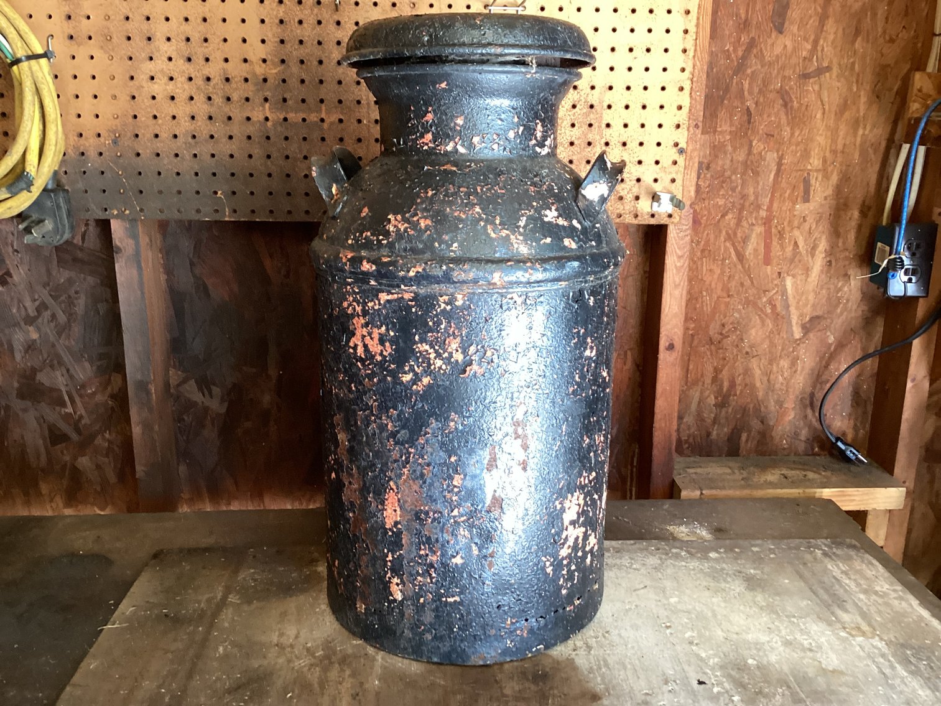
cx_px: 470
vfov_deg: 45.4
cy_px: 353
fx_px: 843
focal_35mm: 31
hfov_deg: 58.3
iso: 200
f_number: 2.4
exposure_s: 1/50
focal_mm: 3.3
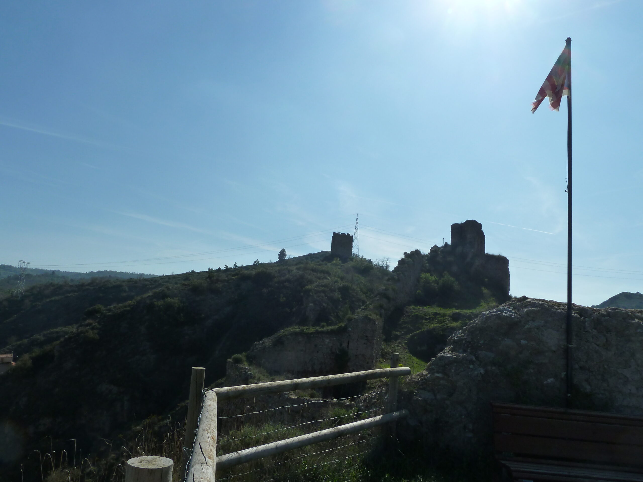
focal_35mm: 27
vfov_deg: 51.4
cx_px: 322
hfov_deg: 65.3
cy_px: 241
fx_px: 502
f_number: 5.6
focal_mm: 4.4
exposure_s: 1/1000
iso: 125
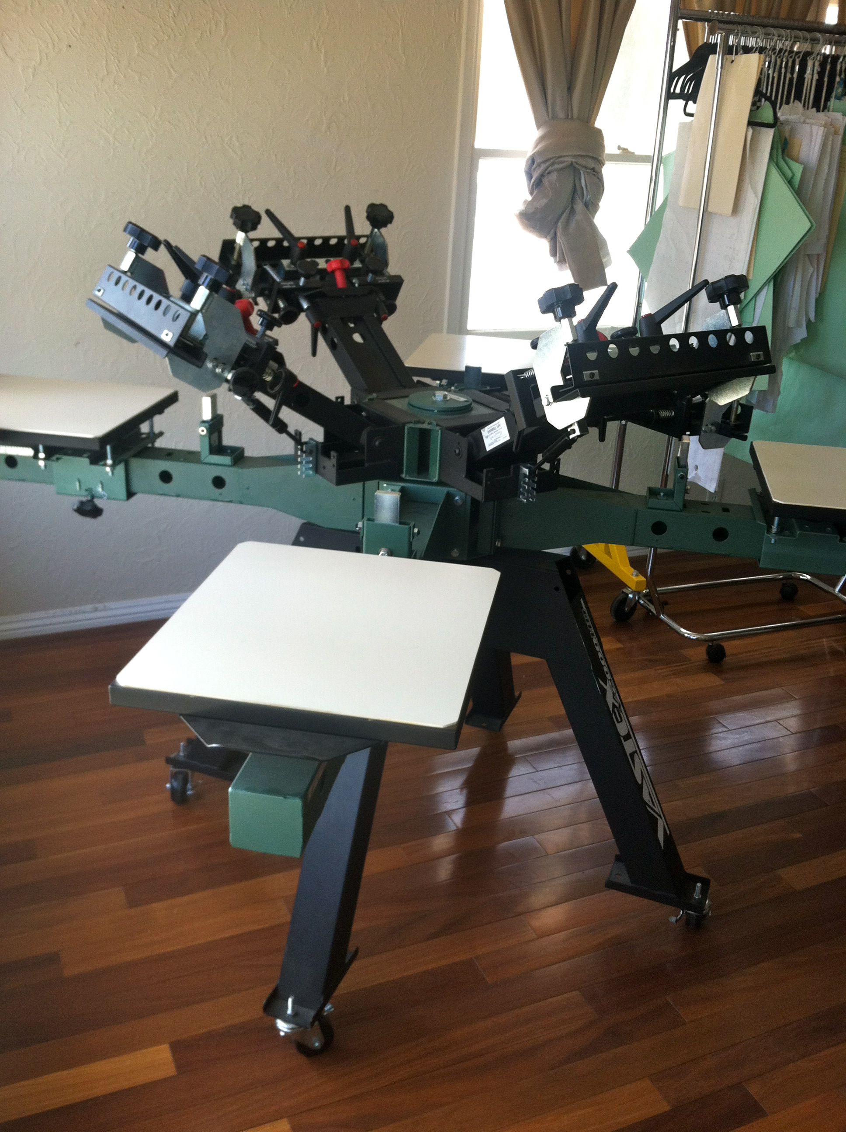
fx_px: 1144
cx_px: 423
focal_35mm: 35
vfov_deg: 52.7
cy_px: 566
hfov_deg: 40.6
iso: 80
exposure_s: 1/40
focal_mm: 3.85
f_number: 2.8
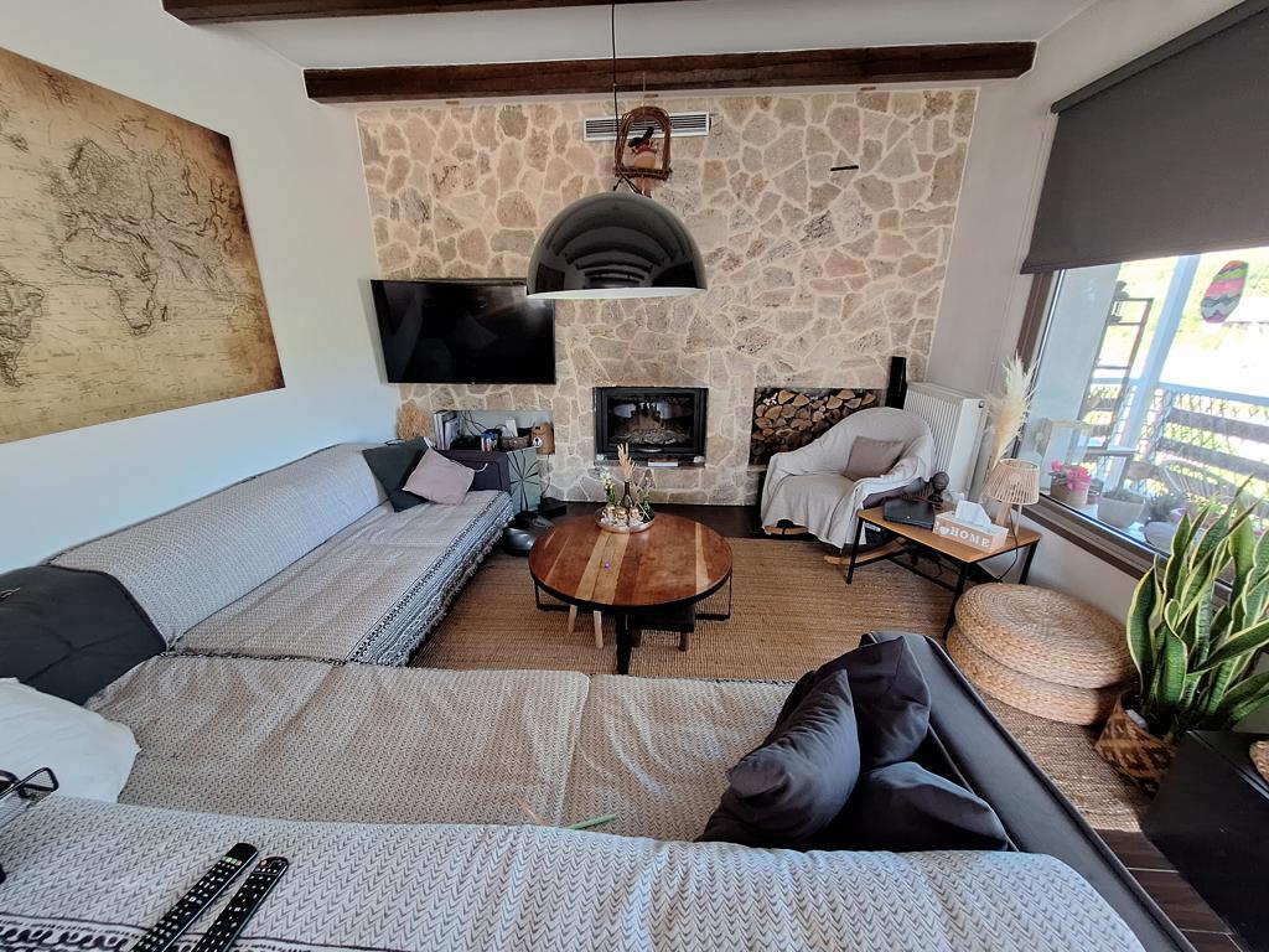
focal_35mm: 13
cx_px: 634
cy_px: 476
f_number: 2.2
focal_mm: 1.74
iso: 125
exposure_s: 1/50
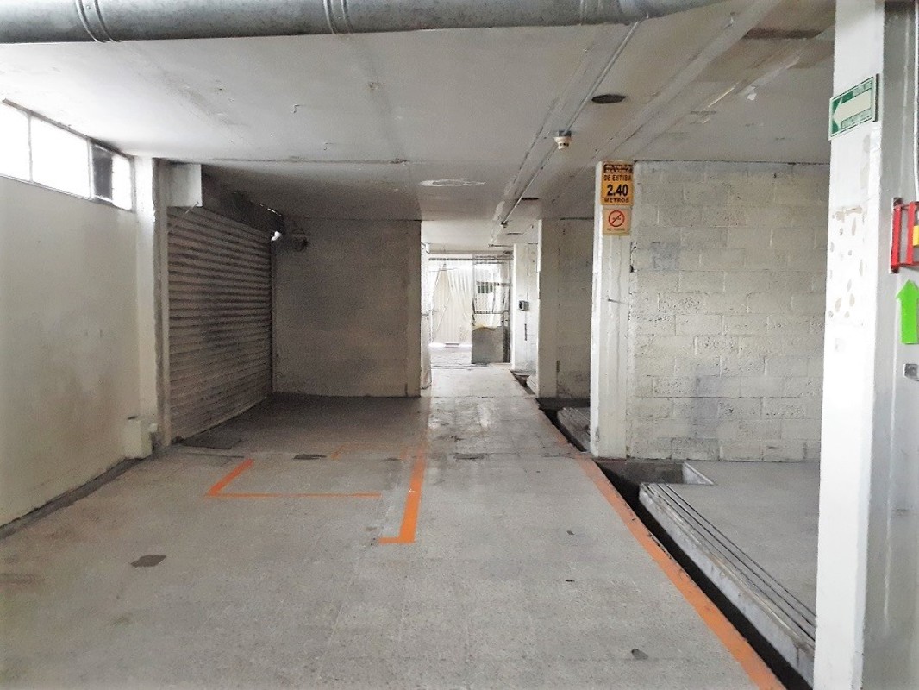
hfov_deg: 65.3
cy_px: 345
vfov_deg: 51.4
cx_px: 460
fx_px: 717
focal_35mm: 27
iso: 1000
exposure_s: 1/20
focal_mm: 3.6
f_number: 1.9
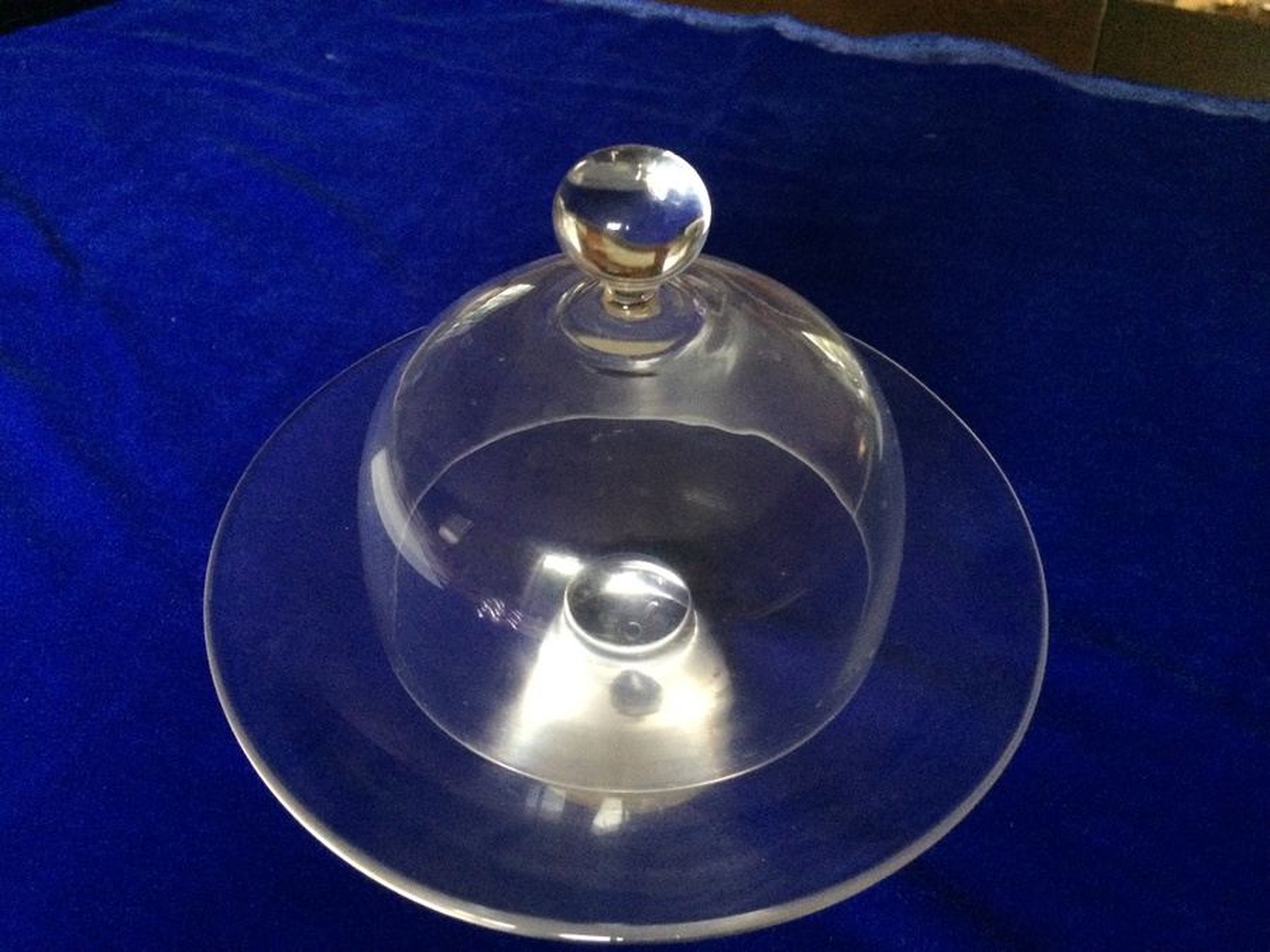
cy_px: 476
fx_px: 1101
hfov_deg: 60.0
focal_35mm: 30
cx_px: 635
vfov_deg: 46.8
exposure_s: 1/15
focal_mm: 4.12
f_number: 2.2
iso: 500
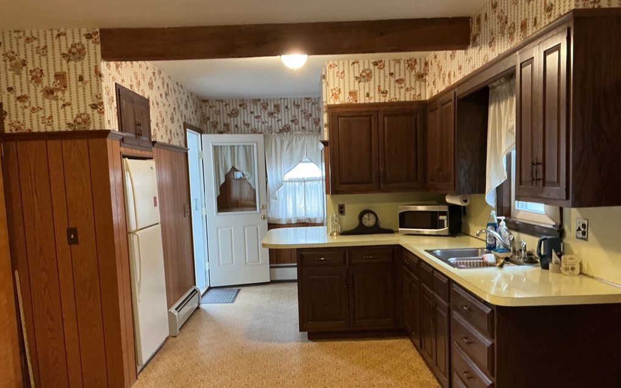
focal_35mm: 31
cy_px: 230
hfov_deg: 61.2
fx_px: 525
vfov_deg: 40.5
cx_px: 313
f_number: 1.8
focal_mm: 3
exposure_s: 1/30
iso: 250
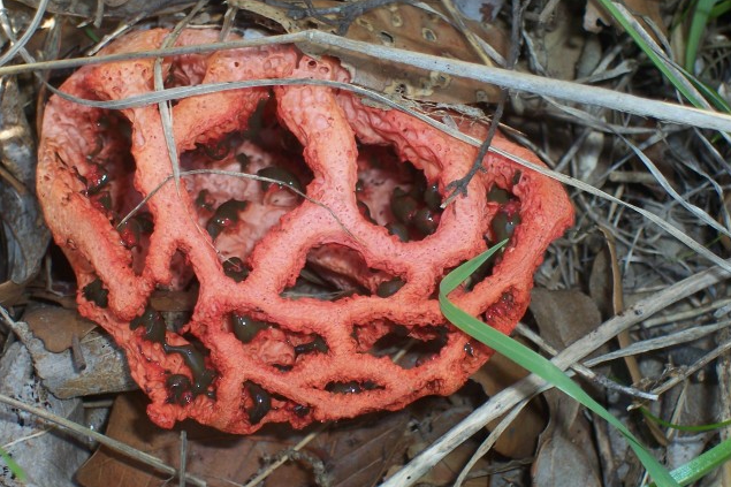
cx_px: 367
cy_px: 266
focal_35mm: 107
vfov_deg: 12.8
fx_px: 2172
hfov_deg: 19.1
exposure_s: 1/90
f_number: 4.6
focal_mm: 16.8
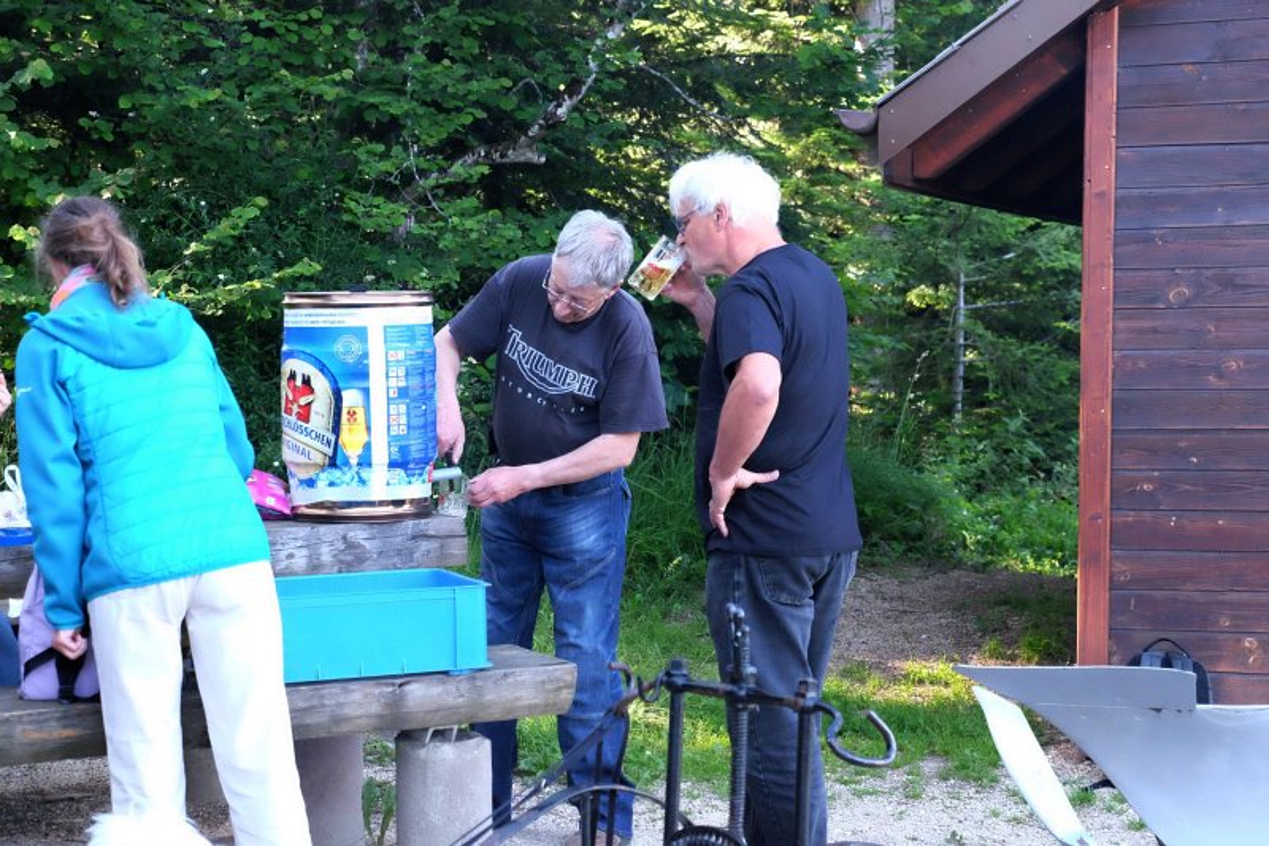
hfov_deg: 30.5
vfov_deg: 20.6
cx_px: 634
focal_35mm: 66
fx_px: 2326
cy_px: 423
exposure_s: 1/340
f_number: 5.6
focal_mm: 43.9
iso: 6400
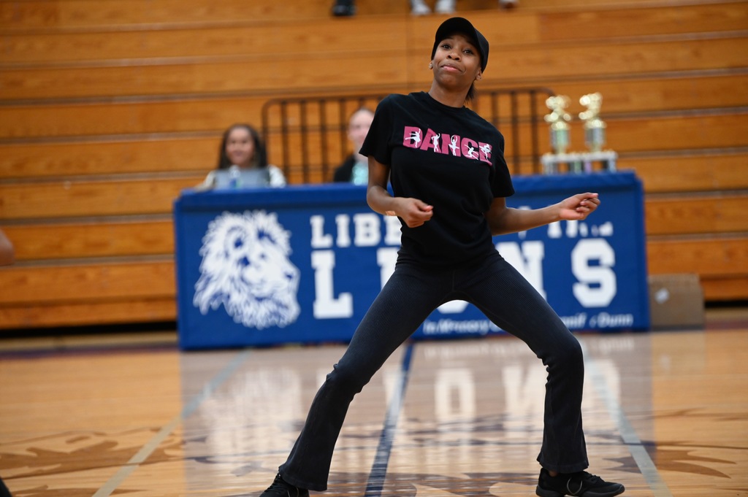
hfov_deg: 13.3
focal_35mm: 155
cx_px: 374
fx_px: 3218
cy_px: 248
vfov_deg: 8.8
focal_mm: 155
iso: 3200
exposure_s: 1/320
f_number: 2.8
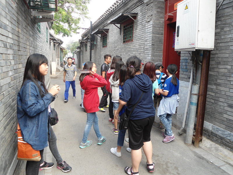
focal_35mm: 26
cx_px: 116
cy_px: 88
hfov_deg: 67.3
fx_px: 175
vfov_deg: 53.1
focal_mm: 4.7
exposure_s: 1/160
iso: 80
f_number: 2.8
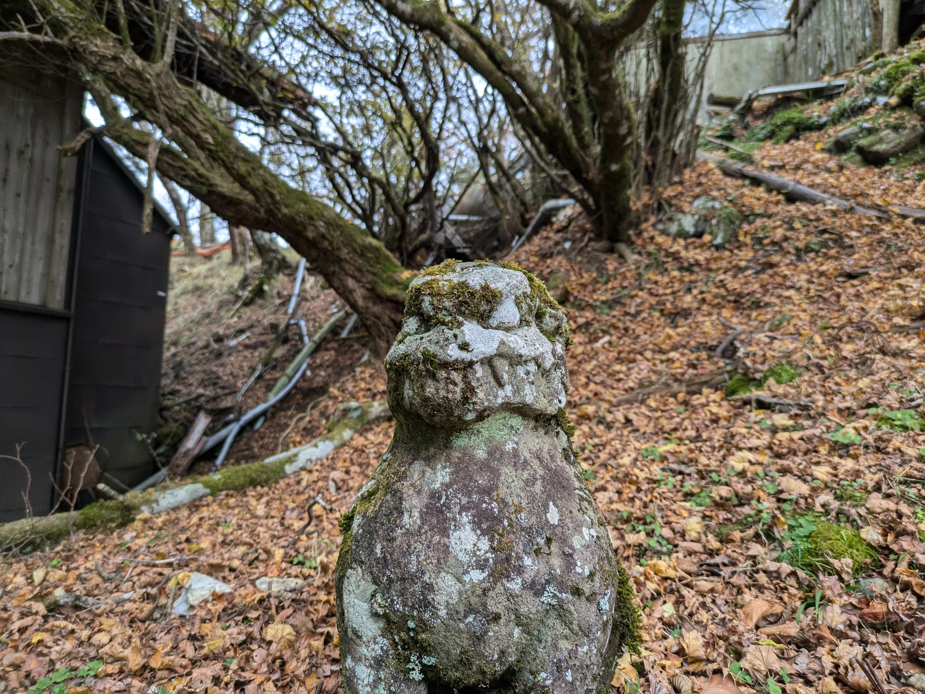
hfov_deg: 69.4
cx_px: 462
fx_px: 668
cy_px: 347
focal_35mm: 25
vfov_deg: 54.9
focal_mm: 5.43
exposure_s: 1/274
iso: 39
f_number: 1.89
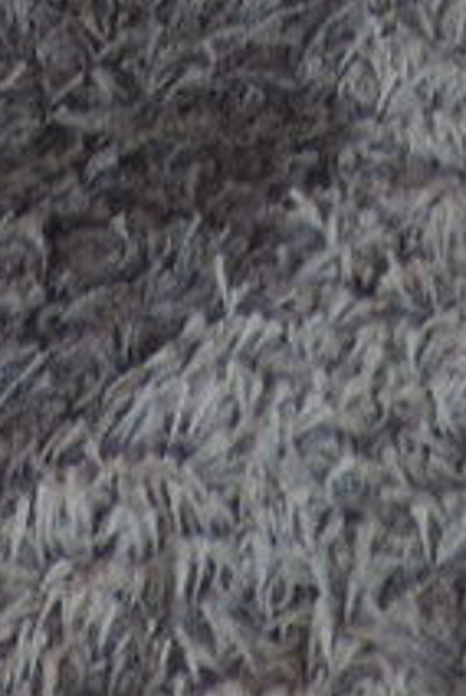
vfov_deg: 8.4
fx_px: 3638
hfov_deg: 7.3
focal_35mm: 188
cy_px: -1684
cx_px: 135
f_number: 3
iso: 80
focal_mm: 4.3
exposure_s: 1/40
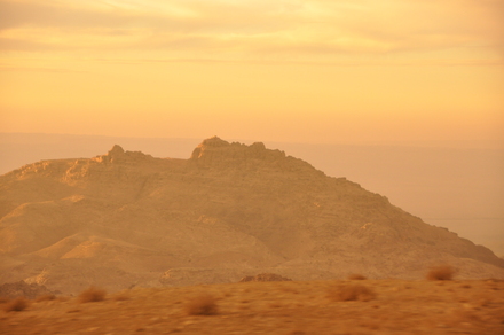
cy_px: 168
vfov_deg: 10.1
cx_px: 252
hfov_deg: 15.2
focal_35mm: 135
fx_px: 1887
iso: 800
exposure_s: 1/160
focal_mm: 90
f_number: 5.3
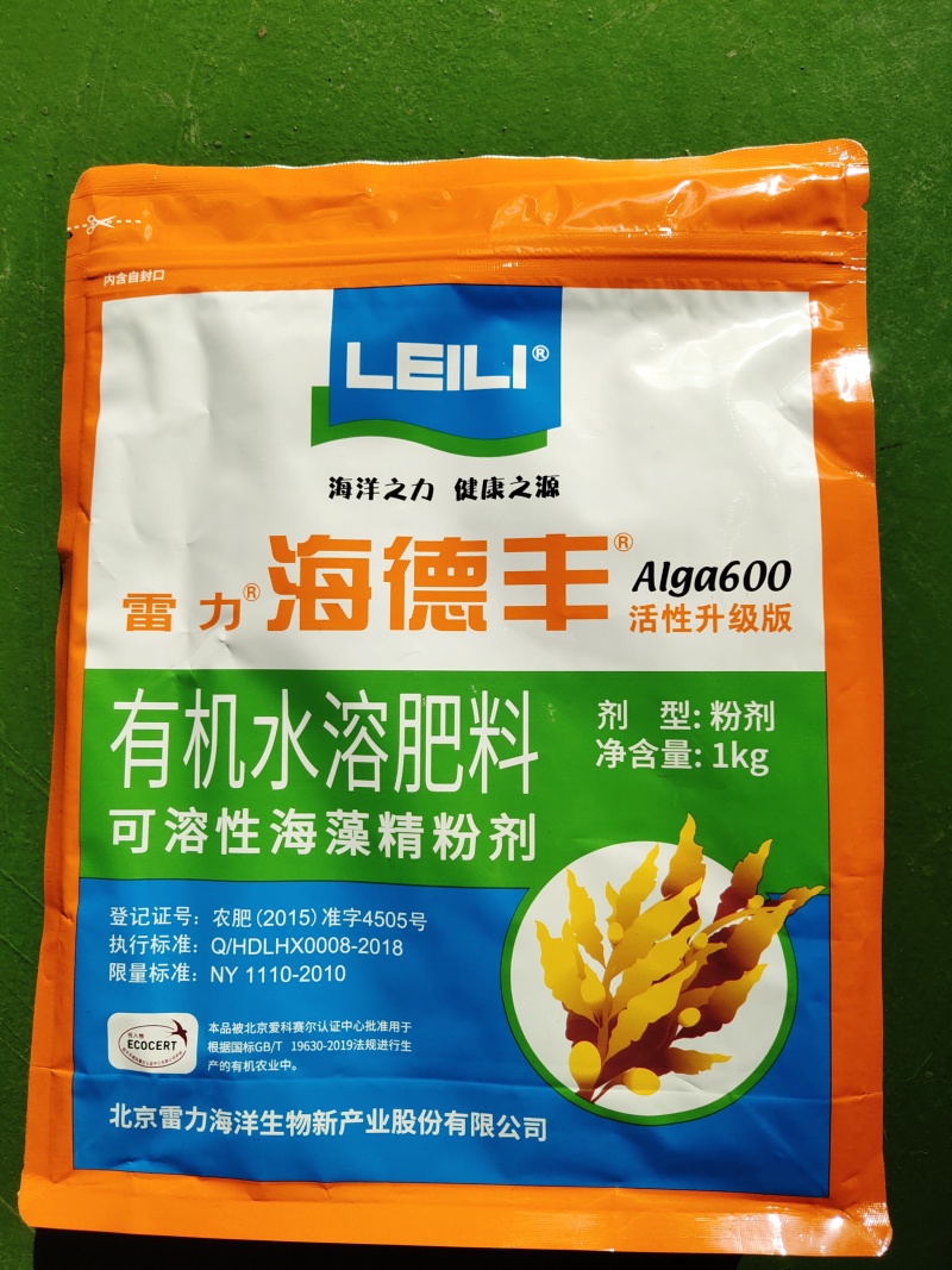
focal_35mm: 29
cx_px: 476
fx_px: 1064
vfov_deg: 61.7
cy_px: 635
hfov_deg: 48.2
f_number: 1.8
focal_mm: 4.27
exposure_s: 1/2761
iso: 50
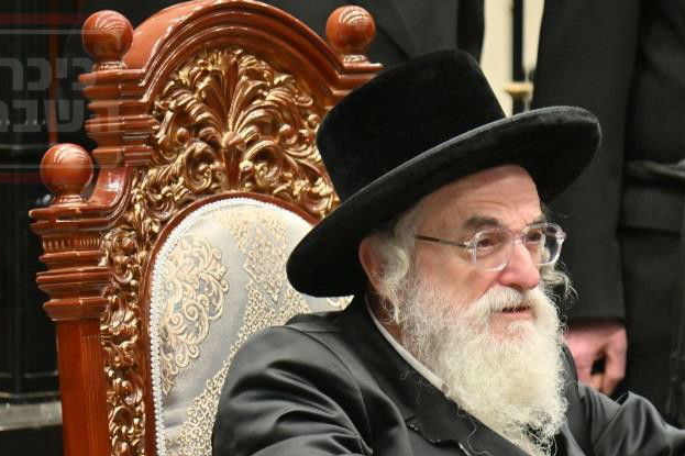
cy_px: 340
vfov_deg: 4.6
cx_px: 485
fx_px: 5630
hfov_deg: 7.0
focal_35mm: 296
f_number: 4
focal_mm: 120
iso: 800
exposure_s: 1/320
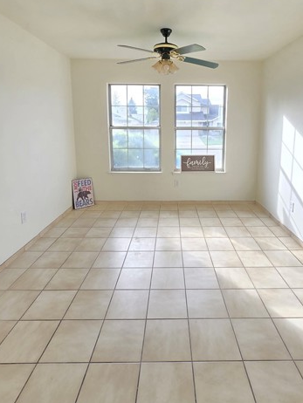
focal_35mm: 18
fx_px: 210
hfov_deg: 71.4
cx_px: 170
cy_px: 155
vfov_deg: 86.3
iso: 50
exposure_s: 1/120
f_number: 2.2
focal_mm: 2.2
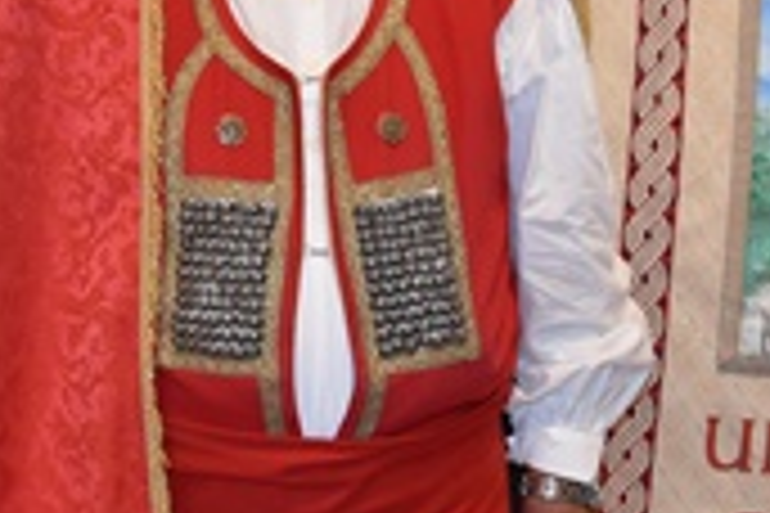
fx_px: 2246
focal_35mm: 105
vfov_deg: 13.0
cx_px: 329
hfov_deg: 19.4
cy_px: 99
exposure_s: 1/60
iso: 800
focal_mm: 20
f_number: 4
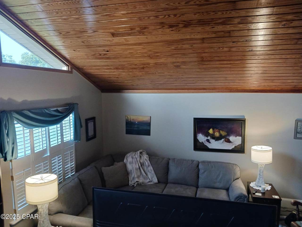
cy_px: 114
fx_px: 236
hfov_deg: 65.3
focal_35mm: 27
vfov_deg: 51.4
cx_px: 151
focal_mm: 4
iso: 200
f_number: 1.8
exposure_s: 1/40
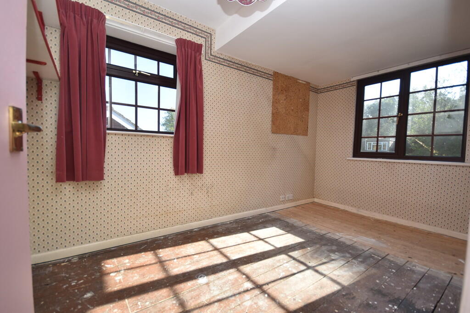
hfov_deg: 100.4
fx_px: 196
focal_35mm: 15
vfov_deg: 77.3
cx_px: 235
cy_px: 156
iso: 160
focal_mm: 10
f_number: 5
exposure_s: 1/200
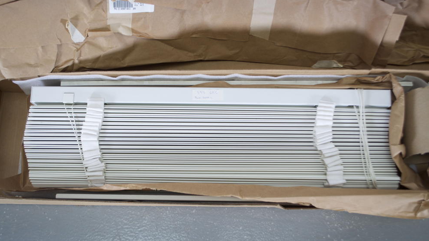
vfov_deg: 31.2
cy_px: 134
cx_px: 214
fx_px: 432
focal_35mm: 38
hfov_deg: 52.8
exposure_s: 1/25
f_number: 4
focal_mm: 24
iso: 200
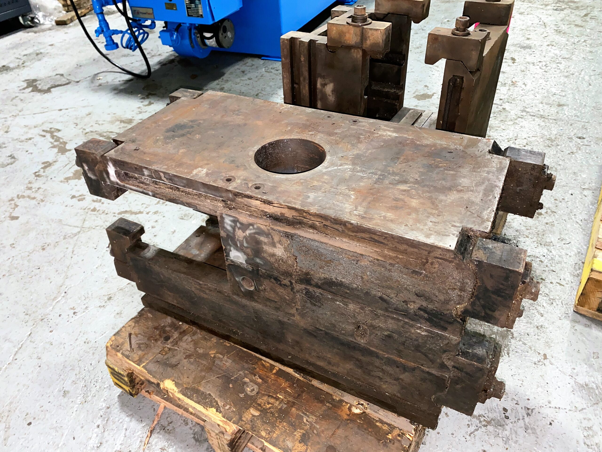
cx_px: 301
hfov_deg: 67.3
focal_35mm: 26
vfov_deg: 53.1
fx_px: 452
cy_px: 226
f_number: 1.8
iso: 100
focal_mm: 4.25
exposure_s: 1/15
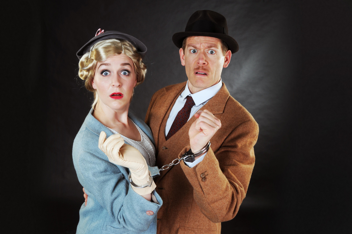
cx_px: 176
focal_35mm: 42
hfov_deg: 46.4
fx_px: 410
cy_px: 117
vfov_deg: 31.8
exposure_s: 1/160
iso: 100
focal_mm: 28
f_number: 18
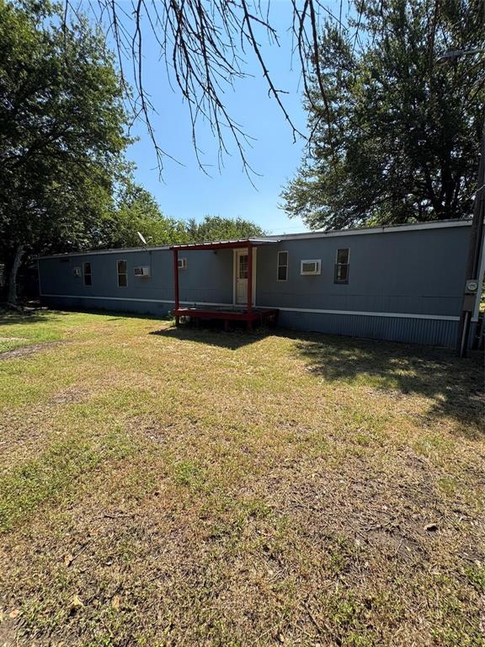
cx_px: 242
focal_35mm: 14
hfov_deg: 85.7
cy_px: 324
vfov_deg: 102.1
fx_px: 262
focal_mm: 2.22
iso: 50
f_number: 2.2
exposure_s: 1/1048
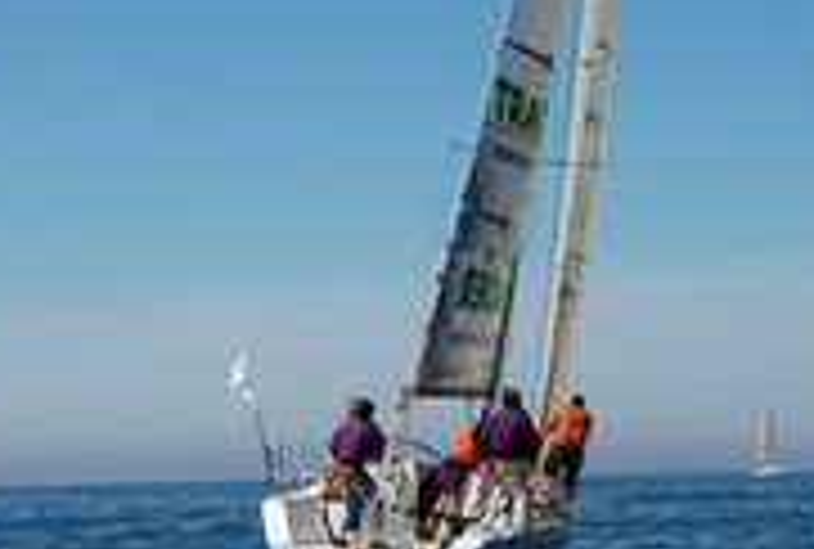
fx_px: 2382
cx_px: 614
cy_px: 72
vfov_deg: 13.0
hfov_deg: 19.3
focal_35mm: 105
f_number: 8
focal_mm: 32
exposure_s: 1/250
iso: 100
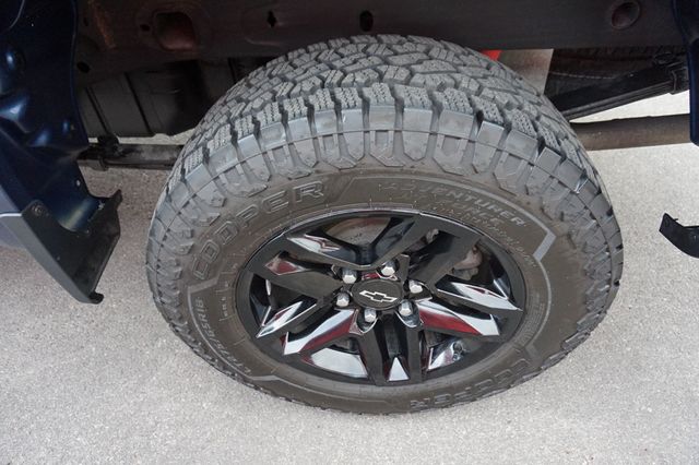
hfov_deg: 73.8
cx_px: 350
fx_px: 466
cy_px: 232
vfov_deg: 53.1
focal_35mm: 24
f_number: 4
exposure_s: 1/160
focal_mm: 16
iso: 1250
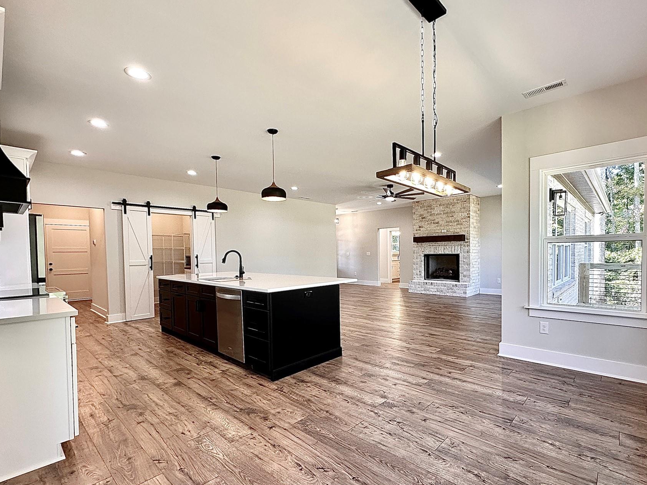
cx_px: 356
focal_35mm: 17
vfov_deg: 74.6
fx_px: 318
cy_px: 262
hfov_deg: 90.7
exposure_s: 1/120
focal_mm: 2.22
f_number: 2.2
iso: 200
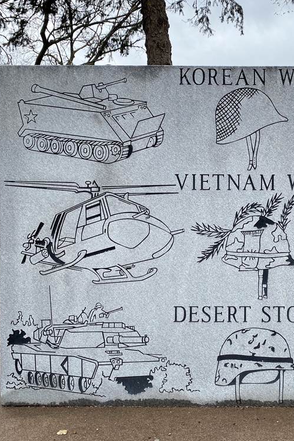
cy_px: 225
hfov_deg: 34.3
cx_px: 255
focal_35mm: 37
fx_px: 453
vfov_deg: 51.9
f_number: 1.8
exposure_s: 1/1316
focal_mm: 4.25
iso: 32
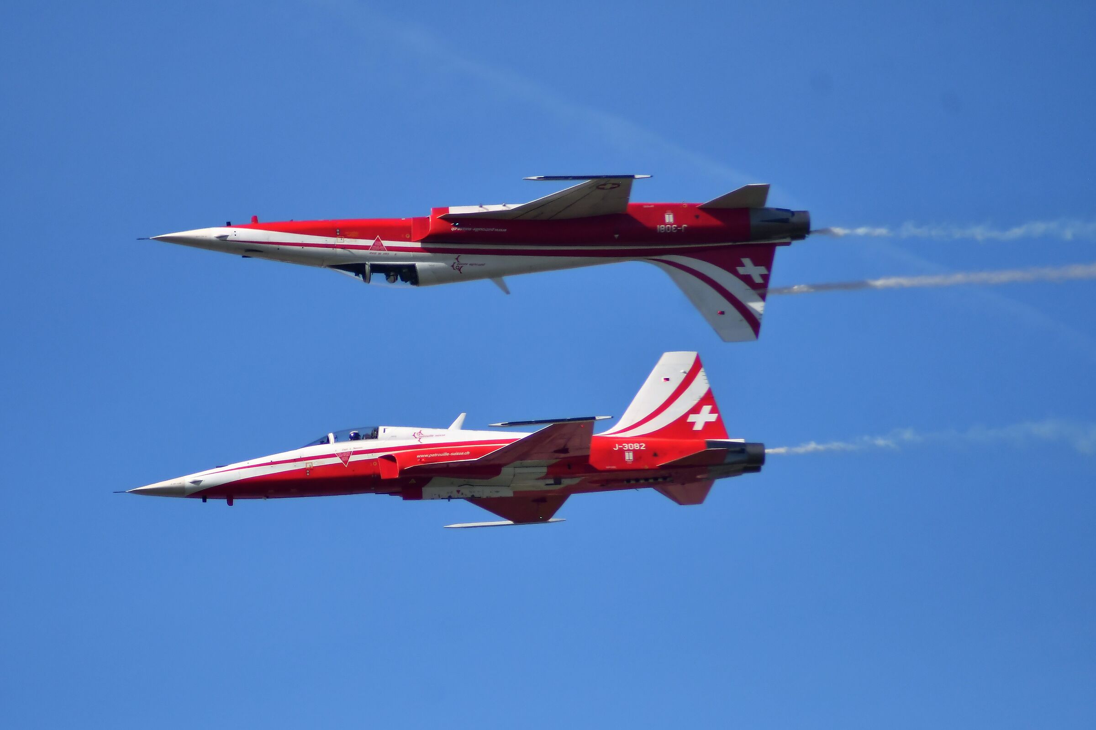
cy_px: 365
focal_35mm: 450
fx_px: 13696
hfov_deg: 4.6
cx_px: 548
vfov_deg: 3.1
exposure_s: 1/8000
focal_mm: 300
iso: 320
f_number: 5.6
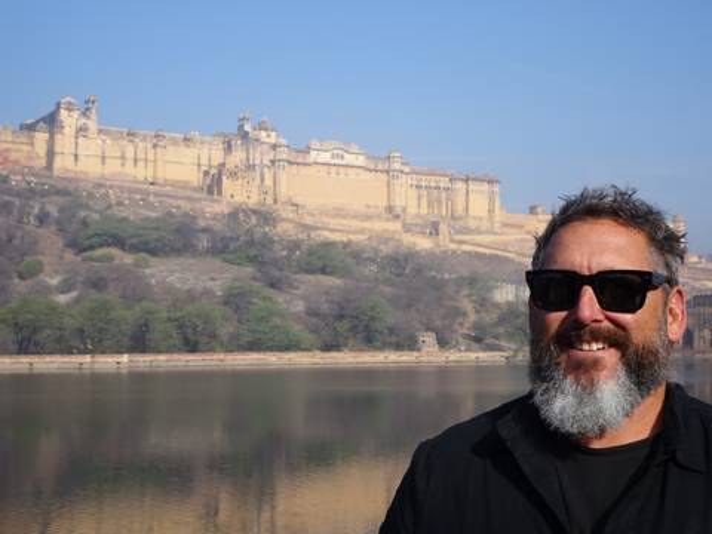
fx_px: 1152
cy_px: 267
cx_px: 356
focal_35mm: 56
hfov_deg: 34.3
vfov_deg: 26.1
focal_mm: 9.52
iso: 80
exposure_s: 1/640
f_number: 4.5
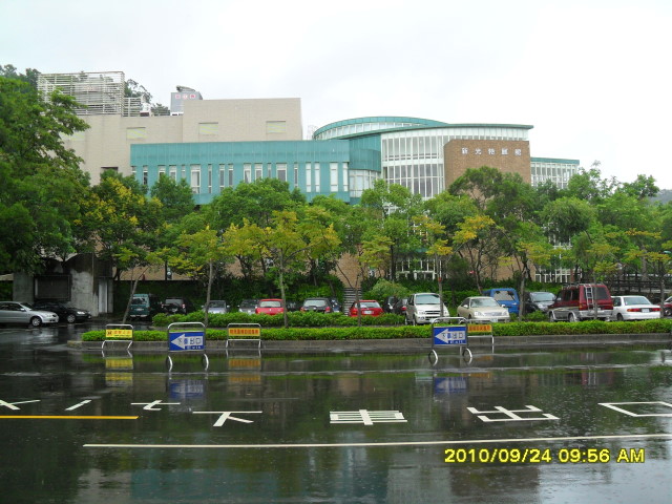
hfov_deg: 52.6
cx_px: 336
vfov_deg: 40.7
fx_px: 679
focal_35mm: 35
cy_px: 252
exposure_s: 1/250
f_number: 2.8
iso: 100
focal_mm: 6.2
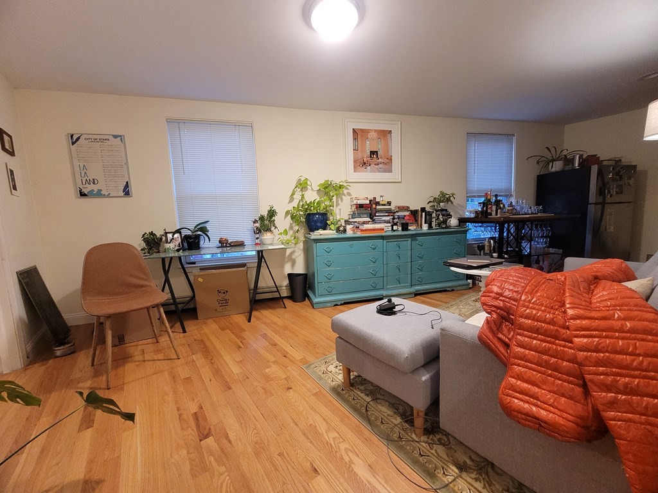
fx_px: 247
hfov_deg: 106.2
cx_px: 329
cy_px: 246
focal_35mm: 13
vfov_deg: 89.9
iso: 400
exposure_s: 1/40
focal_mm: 1.74
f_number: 2.2
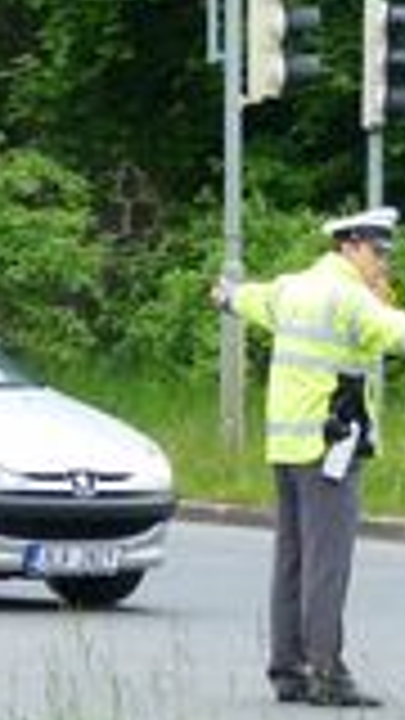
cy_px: 310
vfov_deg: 5.0
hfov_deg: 2.8
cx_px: 117
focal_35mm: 431
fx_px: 8228
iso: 320
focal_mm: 17.9
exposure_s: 1/250
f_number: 3.5
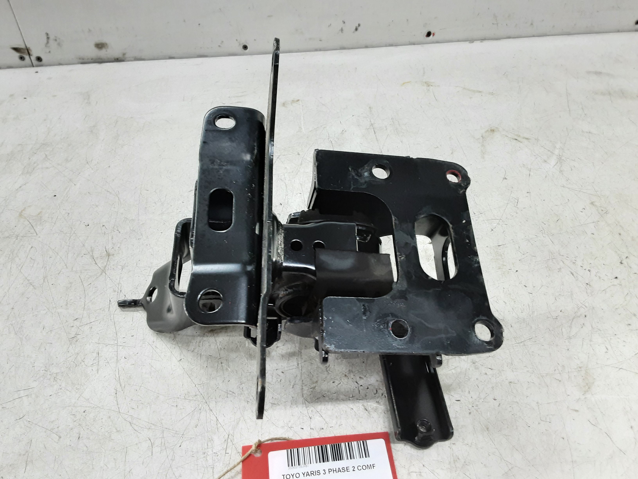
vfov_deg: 51.4
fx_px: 498
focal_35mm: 27
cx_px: 319
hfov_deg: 65.3
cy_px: 240
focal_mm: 2.91
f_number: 1.9
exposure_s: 1/50
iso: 125
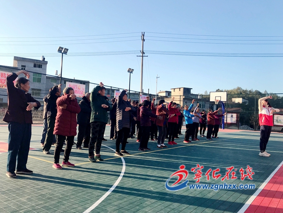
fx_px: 229
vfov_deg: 49.7
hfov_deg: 63.4
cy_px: 106
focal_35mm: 28
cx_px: 142
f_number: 1.8
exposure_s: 1/1473
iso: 20
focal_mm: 3.99
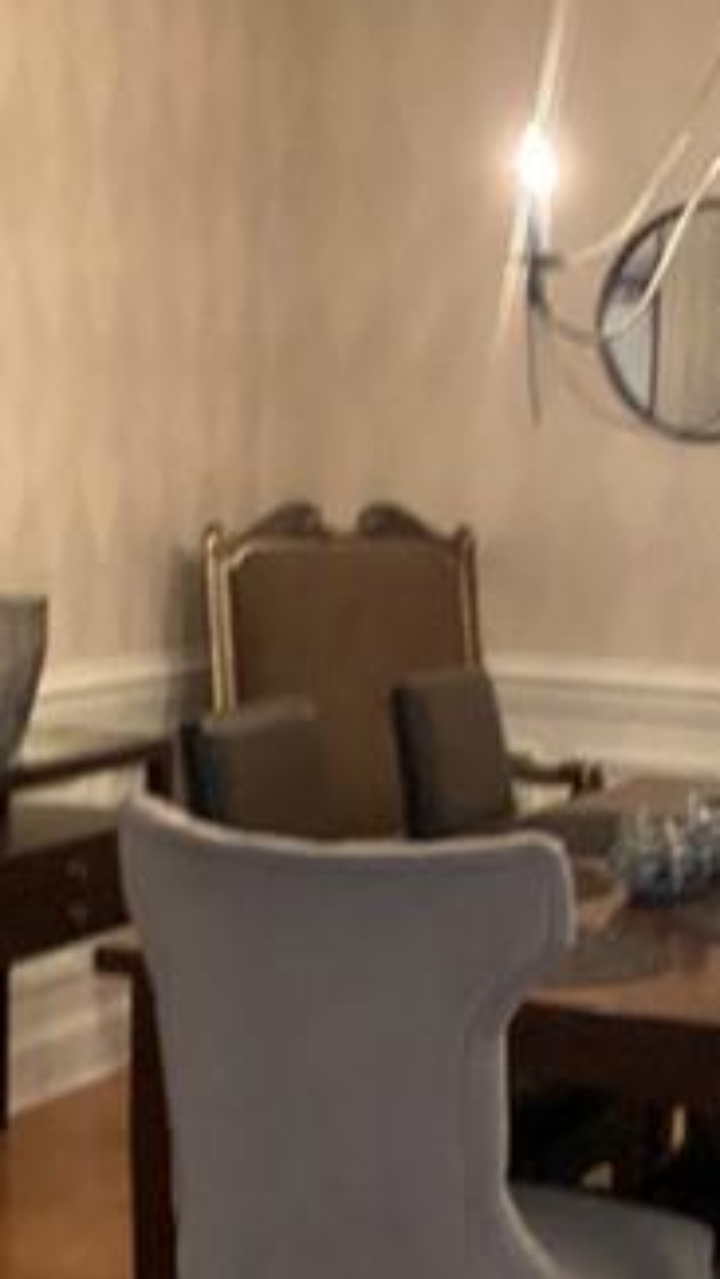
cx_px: 496
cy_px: 783
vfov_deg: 26.8
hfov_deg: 15.3
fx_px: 2679
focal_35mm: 79
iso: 400
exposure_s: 1/30
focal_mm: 2.71
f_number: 2.2
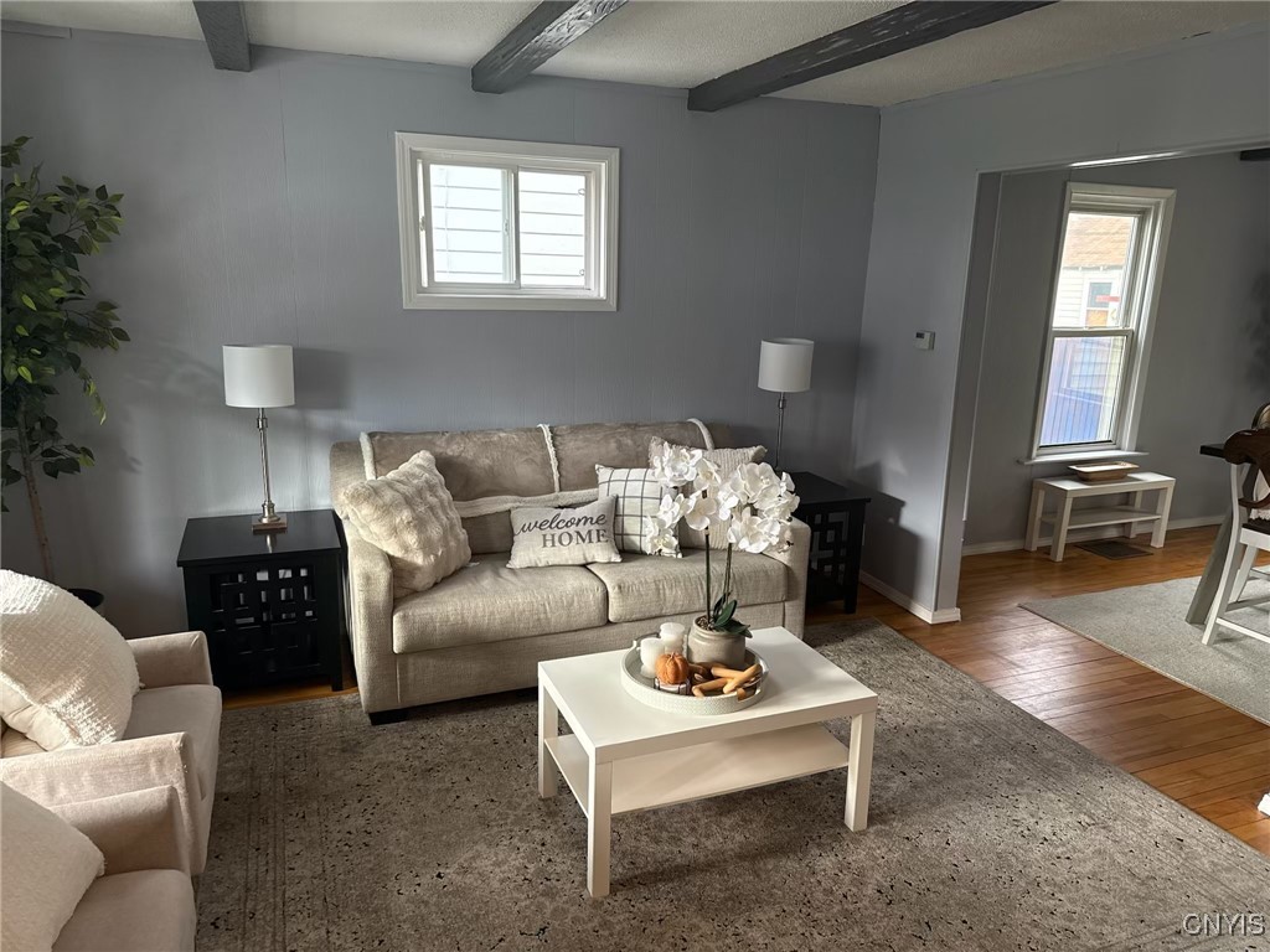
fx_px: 881
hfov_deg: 71.6
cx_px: 635
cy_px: 476
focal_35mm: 24
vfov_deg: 56.8
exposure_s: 1/60
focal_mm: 6.76
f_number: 1.78
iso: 320
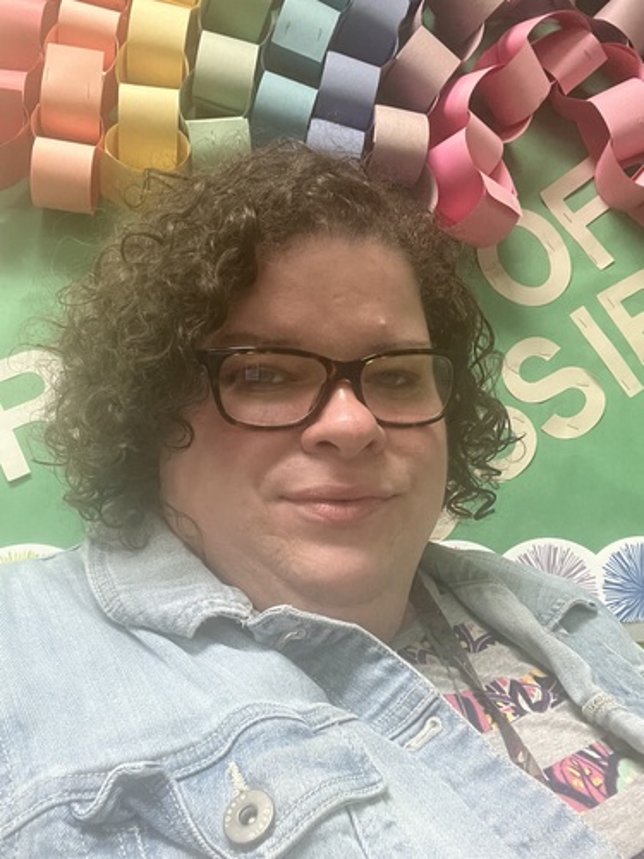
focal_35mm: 30
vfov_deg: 60.0
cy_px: 430
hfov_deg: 46.8
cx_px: 322
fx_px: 744
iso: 400
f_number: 2.2
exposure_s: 1/30
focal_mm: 2.71
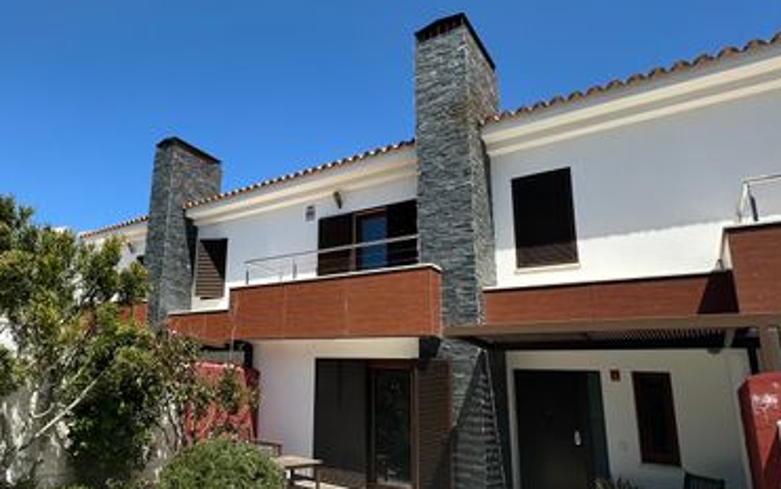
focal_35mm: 24
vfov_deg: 50.9
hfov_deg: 70.4
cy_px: 278
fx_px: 511
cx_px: 208
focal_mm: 2.22
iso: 40
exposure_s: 1/1261
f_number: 2.2
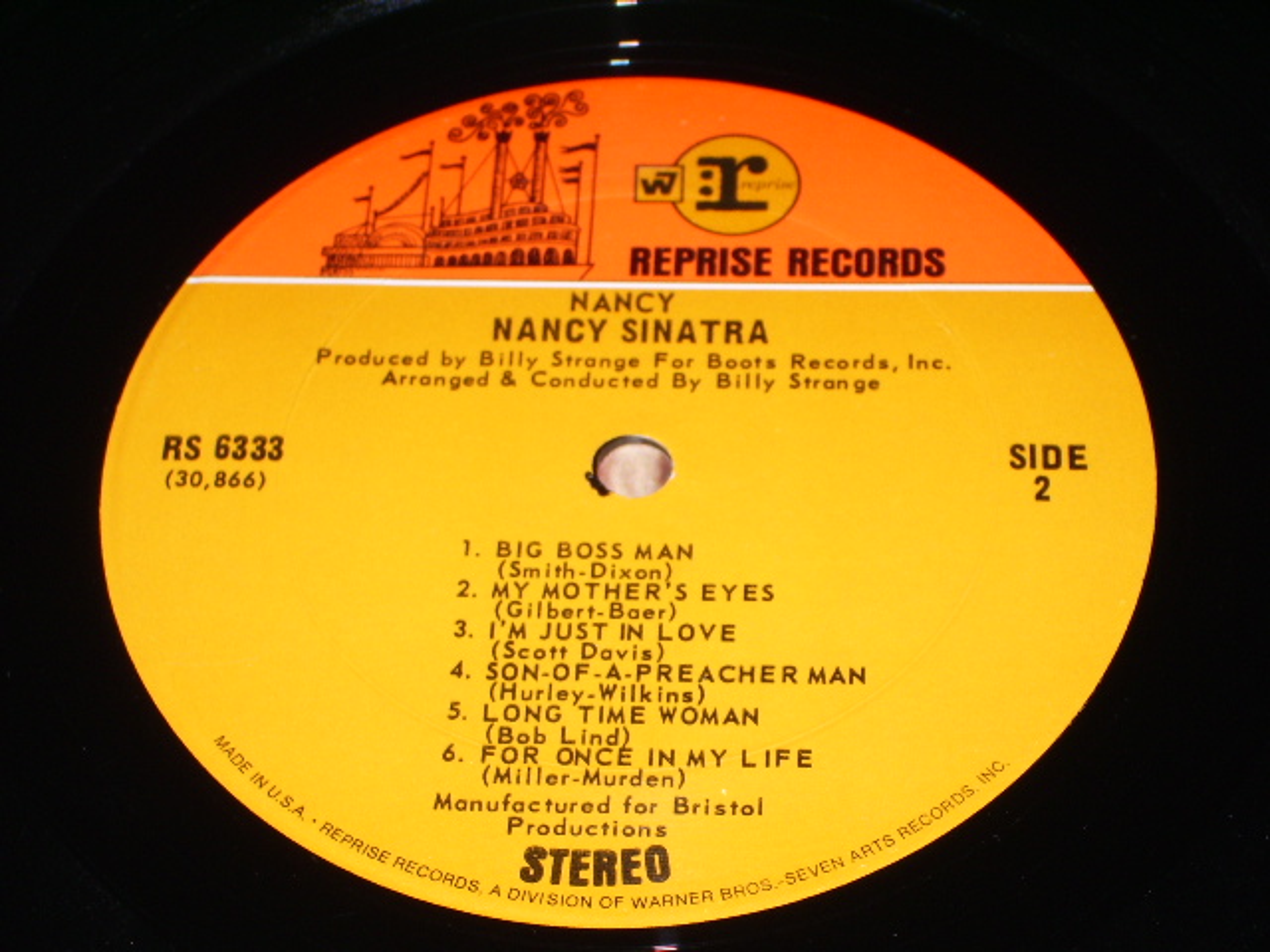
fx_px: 3926
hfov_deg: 18.4
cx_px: 635
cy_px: 476
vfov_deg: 13.8
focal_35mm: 107
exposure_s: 1/60
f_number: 7.7
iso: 80
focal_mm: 17.4
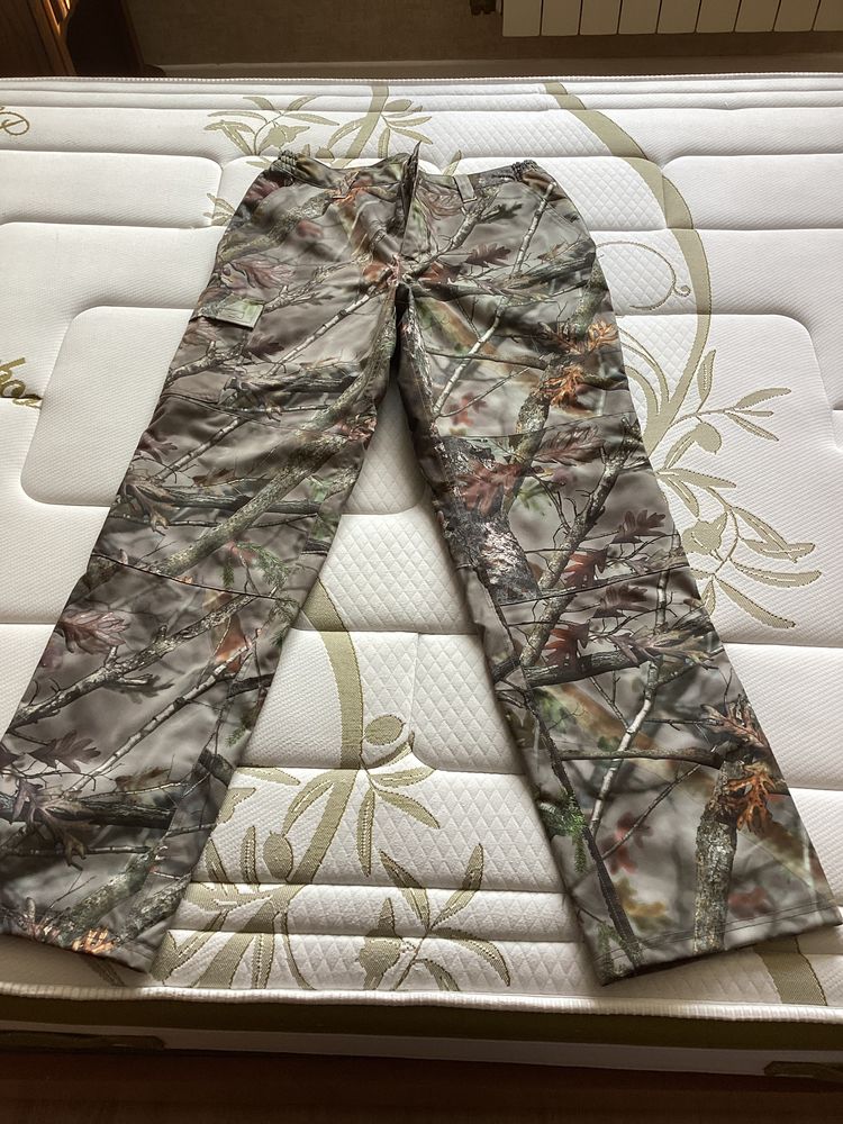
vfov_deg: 58.4
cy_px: 562
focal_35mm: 31
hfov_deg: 45.4
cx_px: 422
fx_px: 1007
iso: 64
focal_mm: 3.3
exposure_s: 1/60
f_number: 2.4
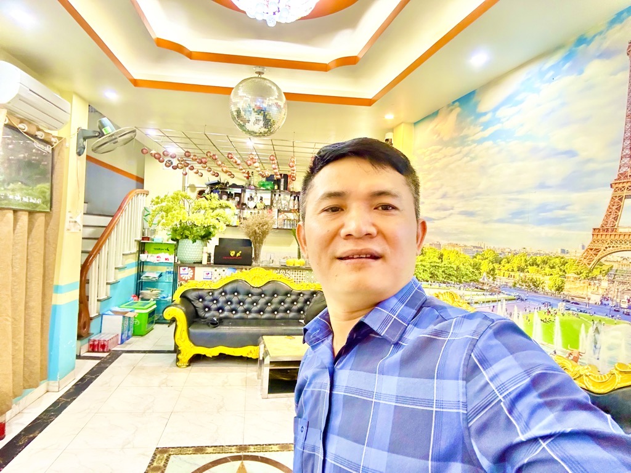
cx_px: 316
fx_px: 419
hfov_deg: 73.9
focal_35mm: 23
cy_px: 236
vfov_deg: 58.9
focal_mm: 2.69
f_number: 1.9
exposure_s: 1/33
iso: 250
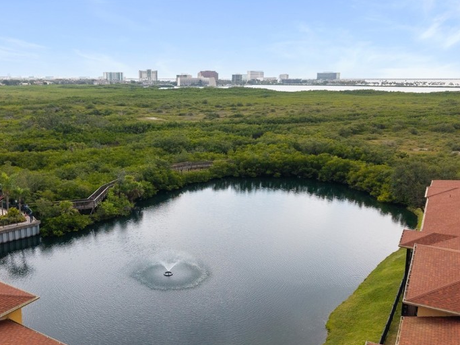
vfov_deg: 39.6
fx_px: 478
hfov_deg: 51.1
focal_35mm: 36
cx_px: 191
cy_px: 169
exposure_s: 1/80
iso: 300
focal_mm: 8.67
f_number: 1.8
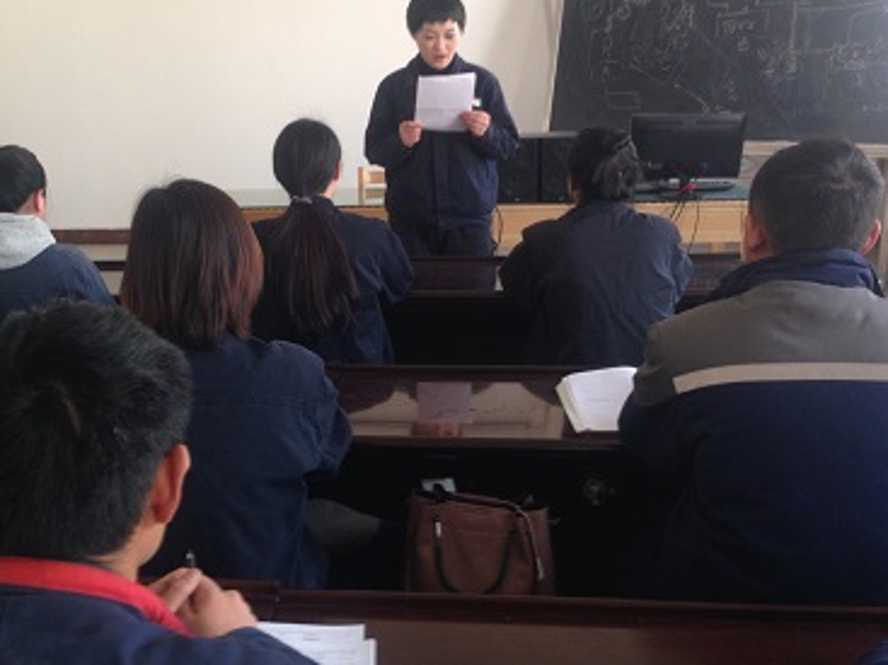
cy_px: 265
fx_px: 1154
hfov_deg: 41.9
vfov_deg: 32.1
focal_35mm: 45
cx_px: 365
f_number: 2.4
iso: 64
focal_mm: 4.12
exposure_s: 1/20
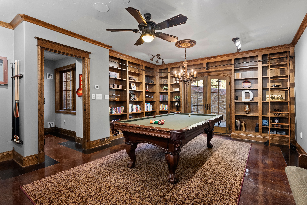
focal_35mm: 17
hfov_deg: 93.2
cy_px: 102
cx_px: 154
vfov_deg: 70.5
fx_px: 145
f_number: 8
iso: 640
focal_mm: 17
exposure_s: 1/3
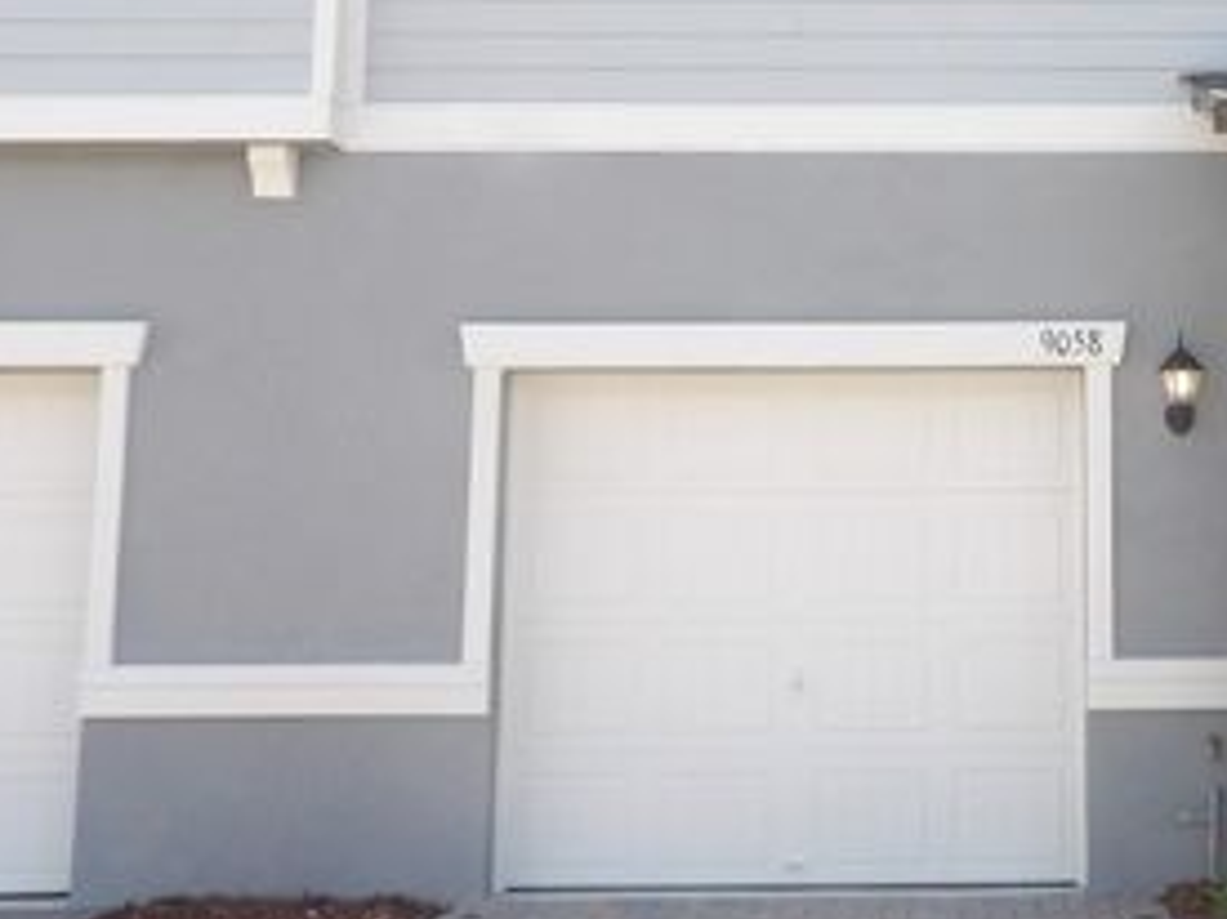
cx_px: 1062
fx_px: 2126
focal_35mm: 60
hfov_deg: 31.0
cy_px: 212
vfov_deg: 24.1
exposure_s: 1/94
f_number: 7.1
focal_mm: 5.9
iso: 100
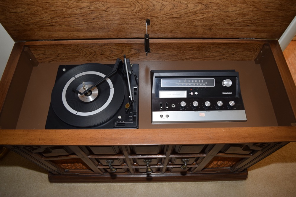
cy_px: 98
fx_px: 222
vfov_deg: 47.9
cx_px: 148
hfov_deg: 67.4
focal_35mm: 27
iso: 500
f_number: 3.5
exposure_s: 1/60
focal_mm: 18
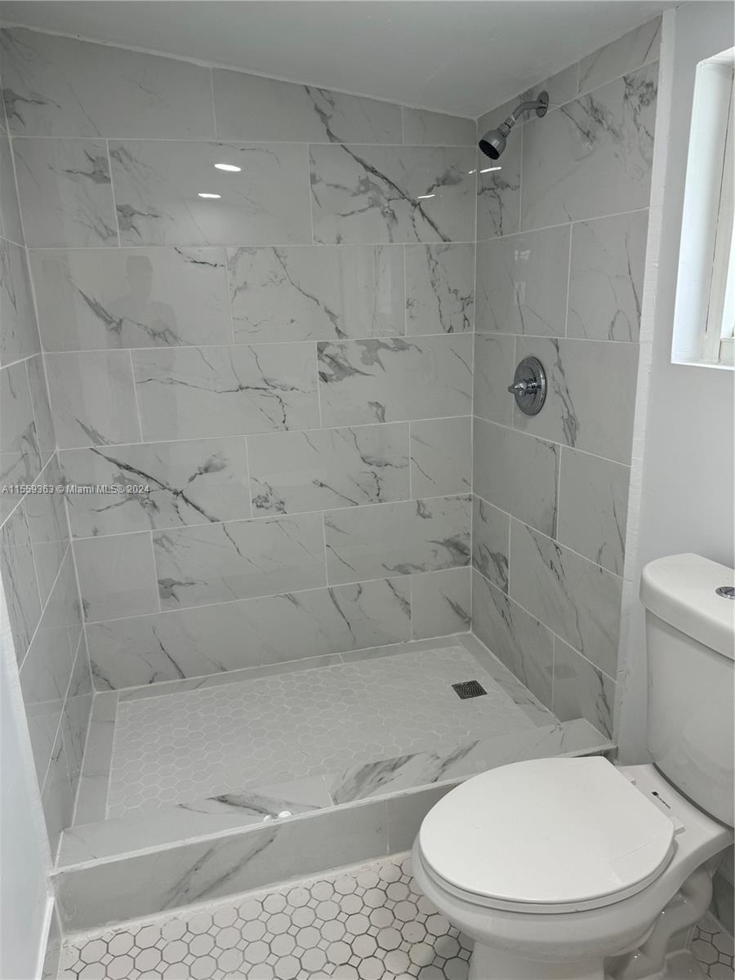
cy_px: 490
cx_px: 368
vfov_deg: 71.6
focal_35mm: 24
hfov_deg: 56.8
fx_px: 679
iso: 64
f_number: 1.78
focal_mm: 6.86
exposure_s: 1/120
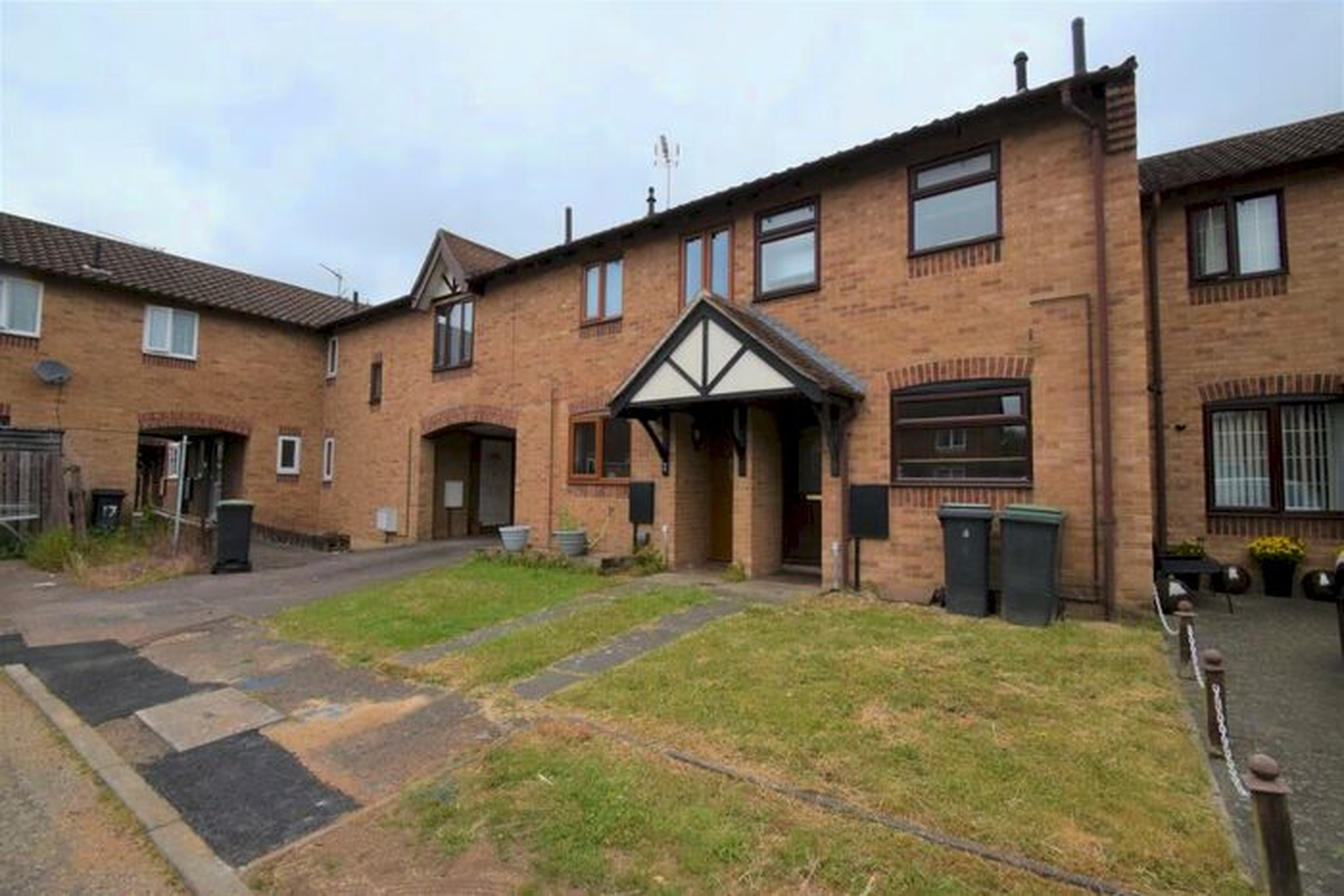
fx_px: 560
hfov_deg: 100.4
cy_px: 448
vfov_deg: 77.4
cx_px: 672
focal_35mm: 15
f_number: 13
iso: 1000
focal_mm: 10
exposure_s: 1/750
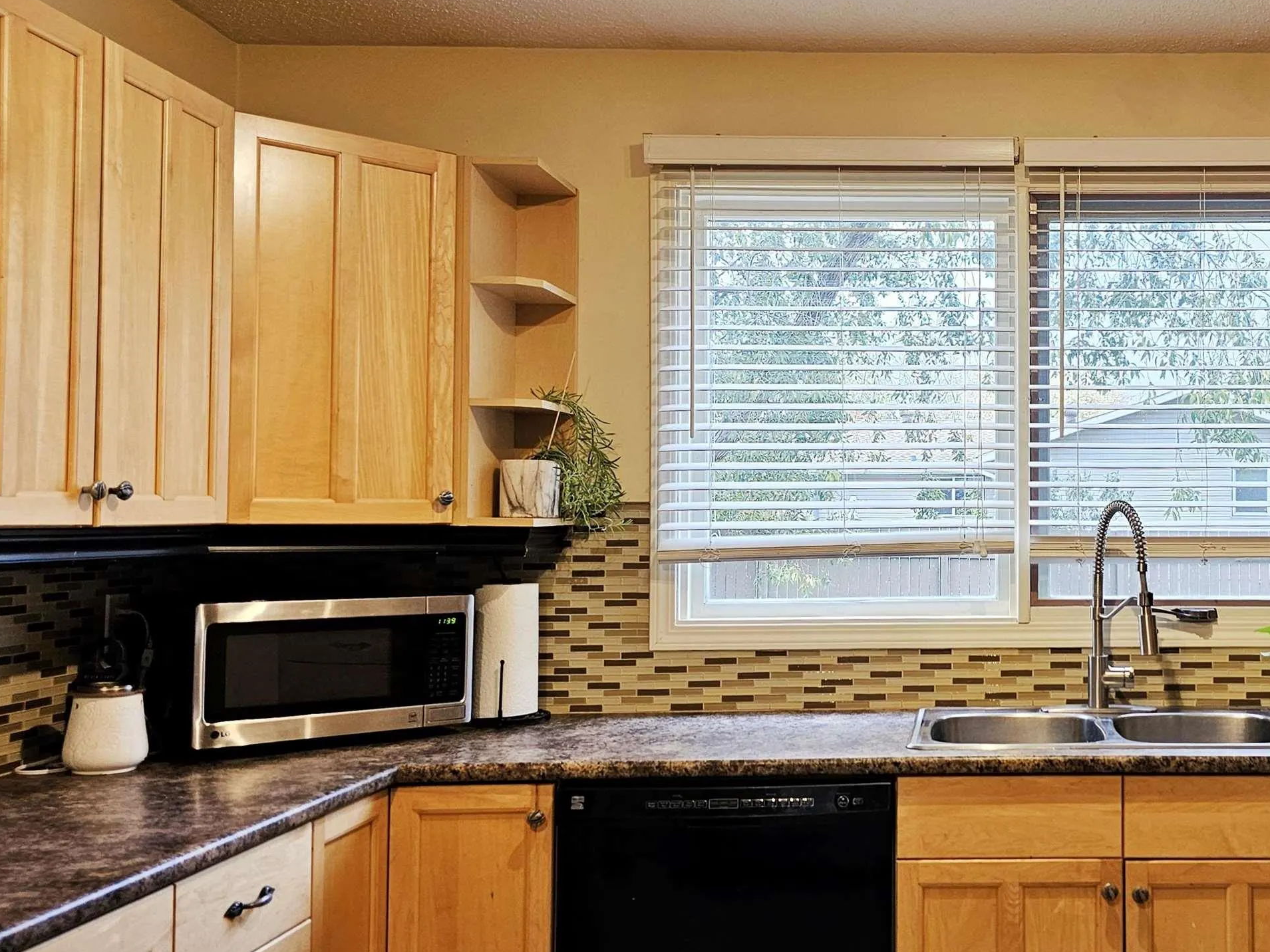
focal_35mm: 37
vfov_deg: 38.7
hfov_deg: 47.5
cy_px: 464
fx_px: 1358
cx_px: 1008
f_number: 1.7
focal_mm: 6.3
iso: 125
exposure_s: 1/120
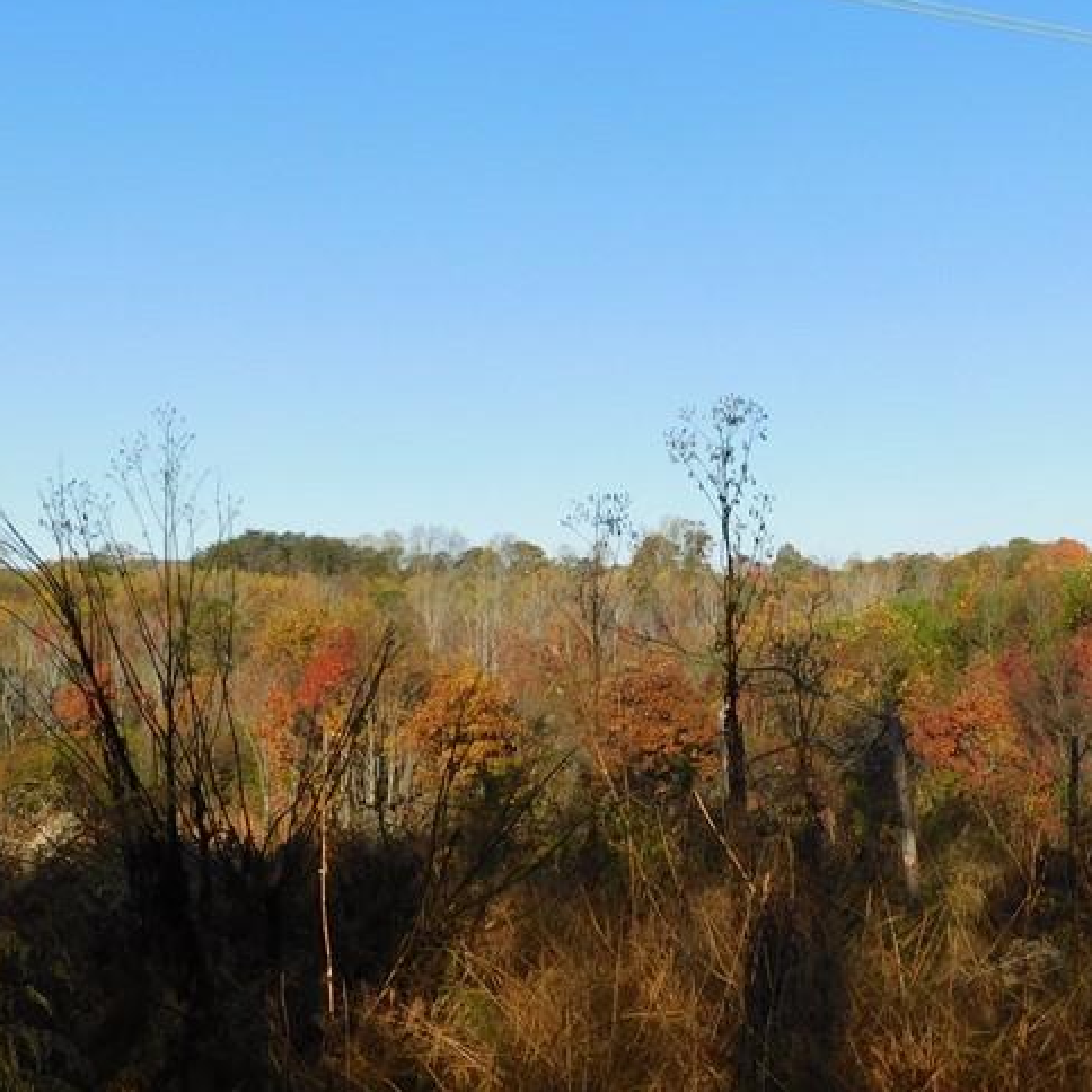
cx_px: 666
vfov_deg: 39.2
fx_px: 1535
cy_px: 555
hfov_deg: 39.0
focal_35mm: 43
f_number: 3
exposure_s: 1/1250
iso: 125
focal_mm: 4
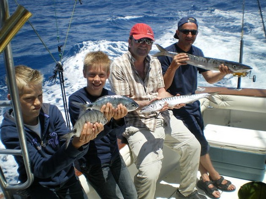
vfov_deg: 39.6
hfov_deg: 51.4
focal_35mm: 36
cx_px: 133
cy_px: 100
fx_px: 277
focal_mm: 6.3
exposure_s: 1/500
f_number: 4.6
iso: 50
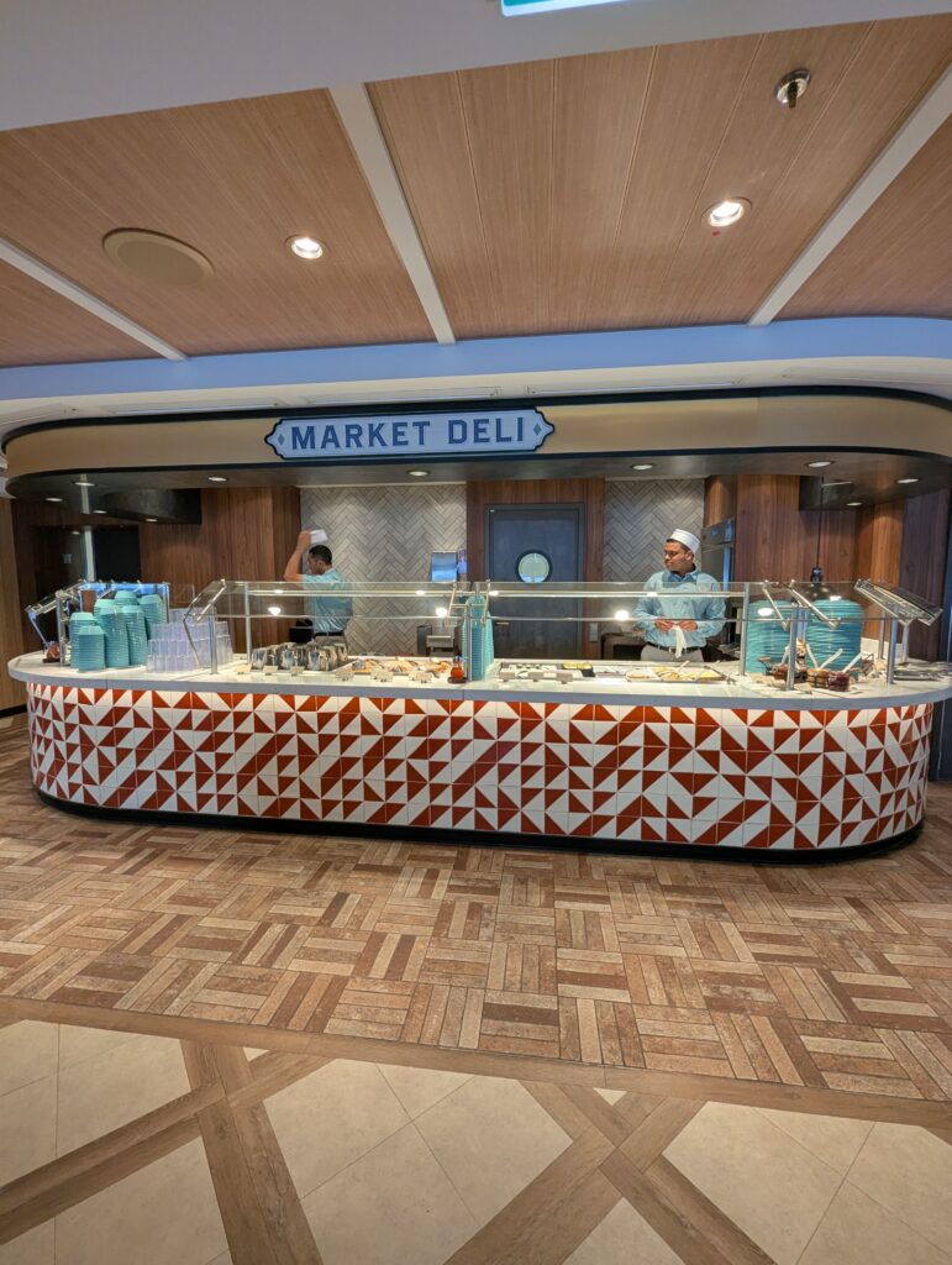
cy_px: 632
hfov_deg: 90.1
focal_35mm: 13
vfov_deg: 106.1
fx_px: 476
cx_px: 476
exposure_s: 1/60
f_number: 2.2
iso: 69
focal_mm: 1.95
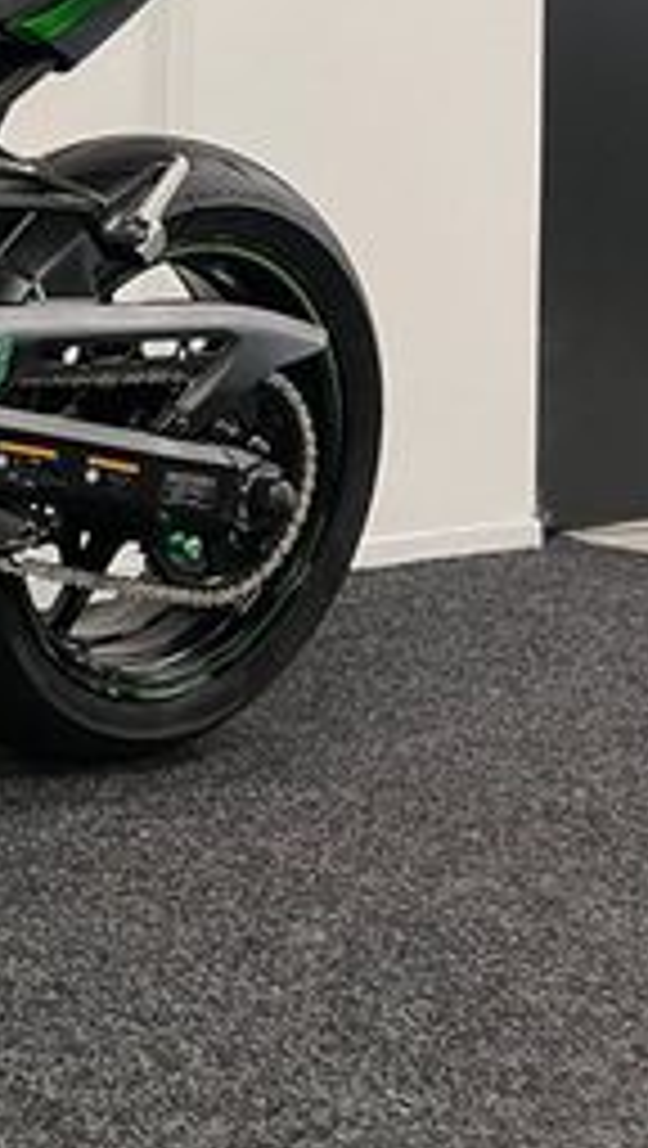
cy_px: 126
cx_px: -738
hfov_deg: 13.8
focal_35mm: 71
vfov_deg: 28.6
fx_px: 2162
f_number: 1.6
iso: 80
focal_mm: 5.1
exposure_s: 1/50
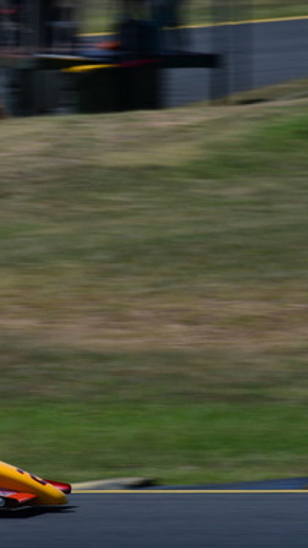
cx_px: -224
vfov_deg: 3.3
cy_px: 218
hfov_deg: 1.8
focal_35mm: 663
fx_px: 9633
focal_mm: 200
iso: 100
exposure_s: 1/160
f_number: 14
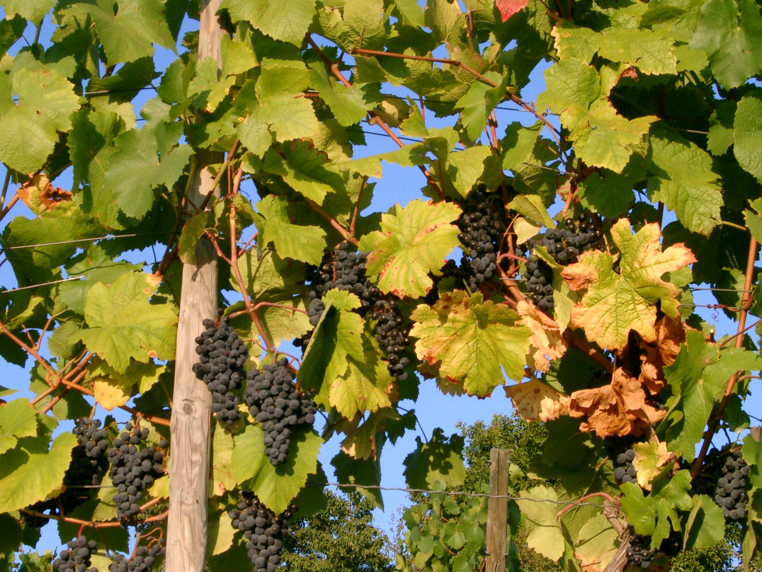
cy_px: 286
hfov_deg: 22.5
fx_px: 1915
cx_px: 381
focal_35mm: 87
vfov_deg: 17.0
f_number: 8
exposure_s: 1/160
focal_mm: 17.7
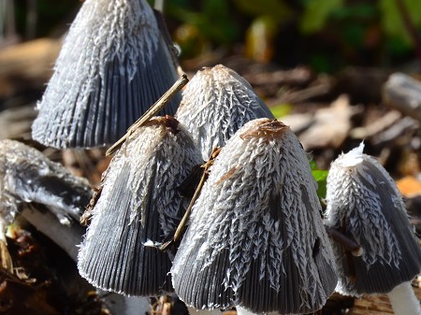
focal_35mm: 295
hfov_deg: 6.7
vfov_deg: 5.0
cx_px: 394
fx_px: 3586
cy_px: 201
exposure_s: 1/30
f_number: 25
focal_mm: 90
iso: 100
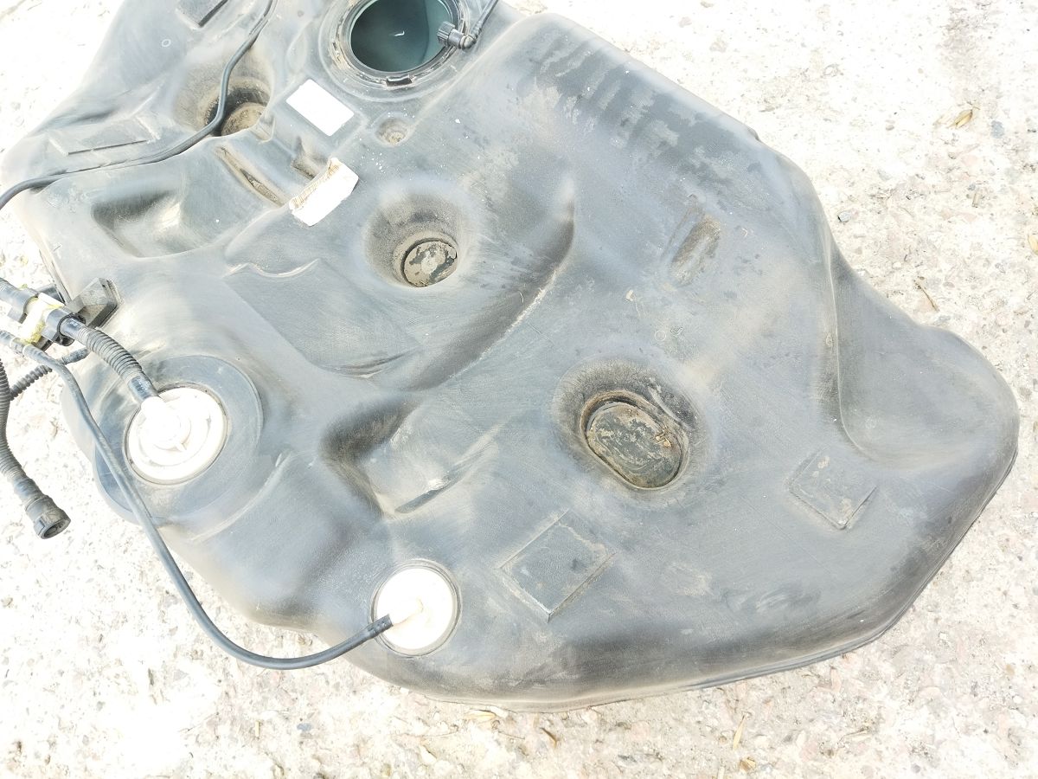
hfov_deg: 65.3
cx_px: 519
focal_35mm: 27
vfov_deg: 51.4
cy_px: 390
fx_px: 810
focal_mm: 4.71
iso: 111
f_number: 1.79
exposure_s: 1/100
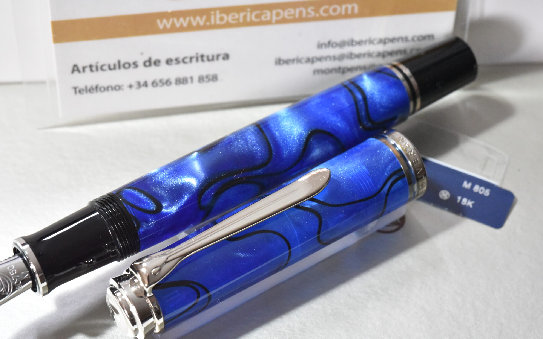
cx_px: 271
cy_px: 172
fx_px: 918
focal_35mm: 62
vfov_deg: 21.0
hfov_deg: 33.0
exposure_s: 1/40
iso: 12800
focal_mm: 60
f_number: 20
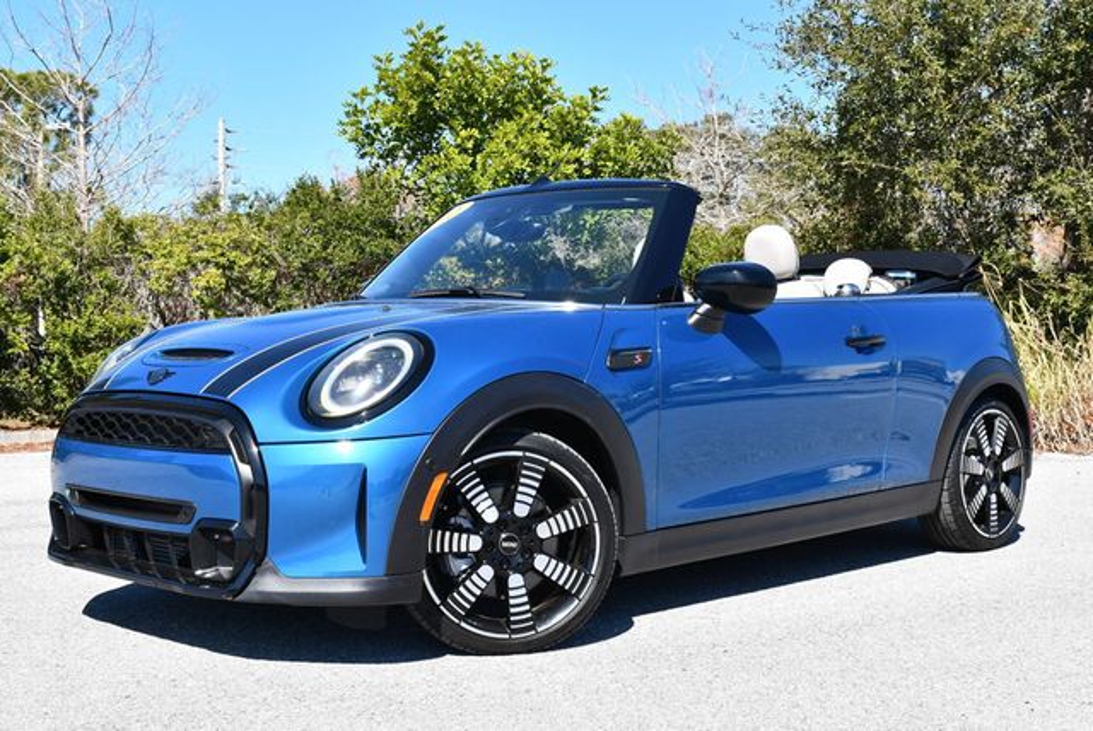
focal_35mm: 48
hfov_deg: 41.1
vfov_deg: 28.1
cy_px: 366
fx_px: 1459
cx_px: 546
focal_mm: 24
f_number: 8
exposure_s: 1/250
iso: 160
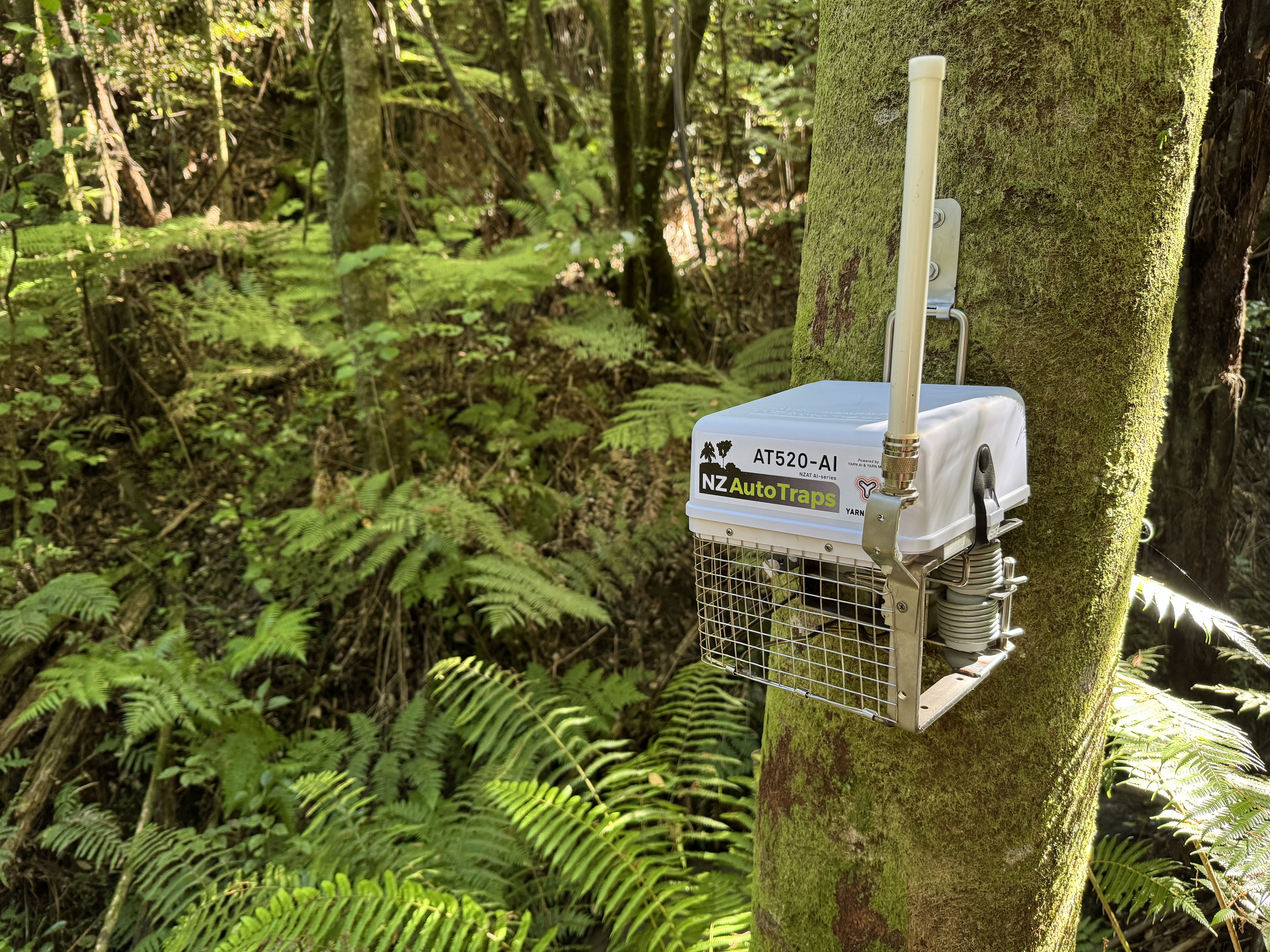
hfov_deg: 71.6
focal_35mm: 24
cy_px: 476
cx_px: 635
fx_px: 881
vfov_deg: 56.8
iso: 200
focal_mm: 6.76
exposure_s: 1/95
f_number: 1.78
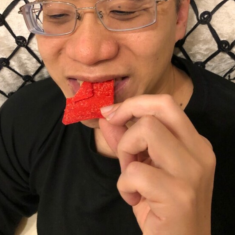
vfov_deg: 42.6
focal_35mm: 38
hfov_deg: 43.8
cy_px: 60
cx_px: 125
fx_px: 292
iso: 100
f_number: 1.8
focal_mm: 3.99
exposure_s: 1/10
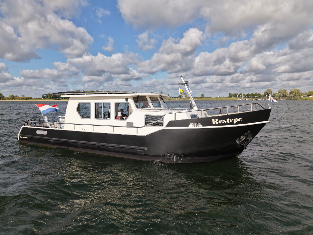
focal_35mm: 26
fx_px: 235
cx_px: 144
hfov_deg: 67.2
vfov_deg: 53.1
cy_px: 117
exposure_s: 1/160
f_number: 1.8
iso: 230
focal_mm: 8.67
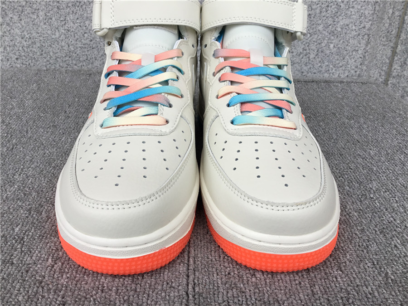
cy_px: 153
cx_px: 204
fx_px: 365
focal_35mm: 31
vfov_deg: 45.4
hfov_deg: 58.4
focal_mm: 3.3
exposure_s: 1/122
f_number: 2.4
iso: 25
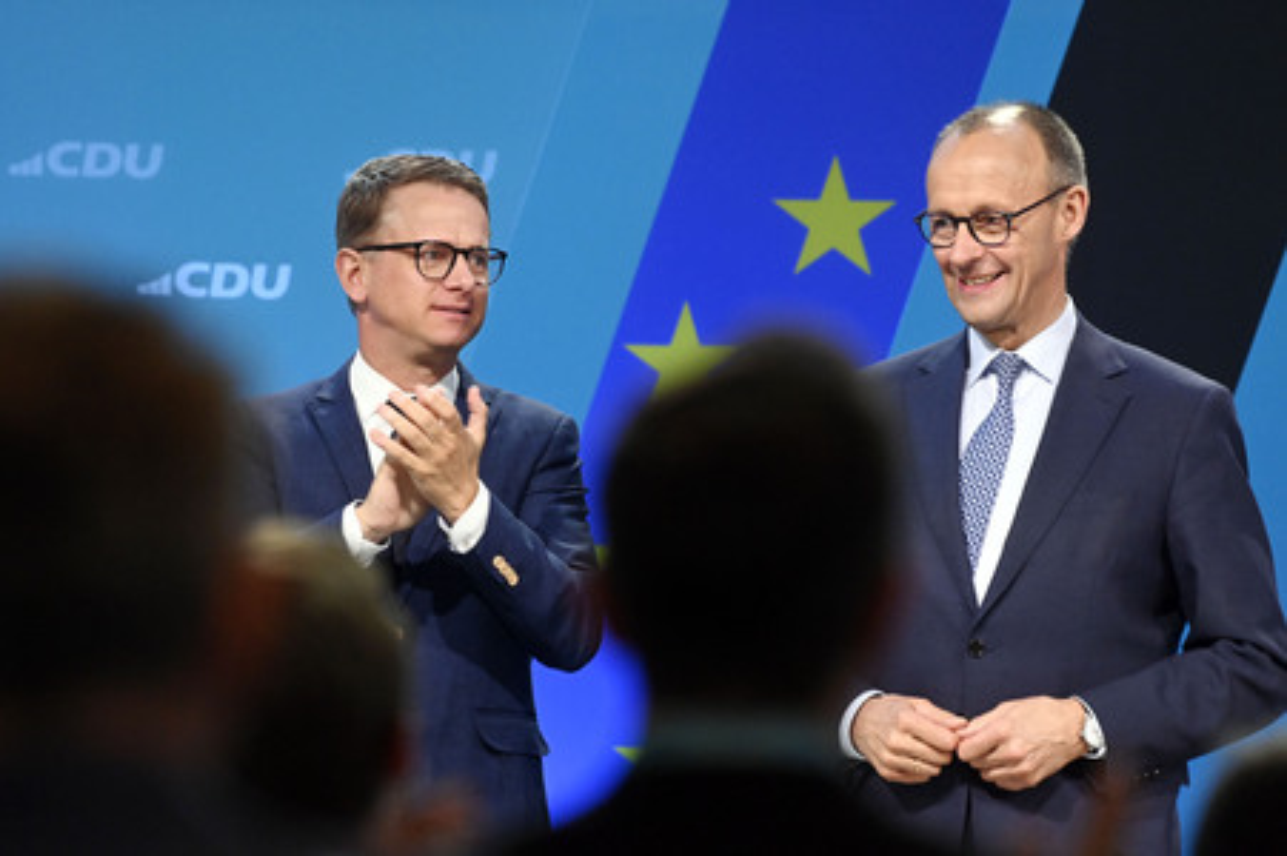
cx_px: 644
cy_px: 428
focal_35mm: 330
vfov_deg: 4.2
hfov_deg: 6.2
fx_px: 11789
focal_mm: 330
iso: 8000
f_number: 5.6
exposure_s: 1/500
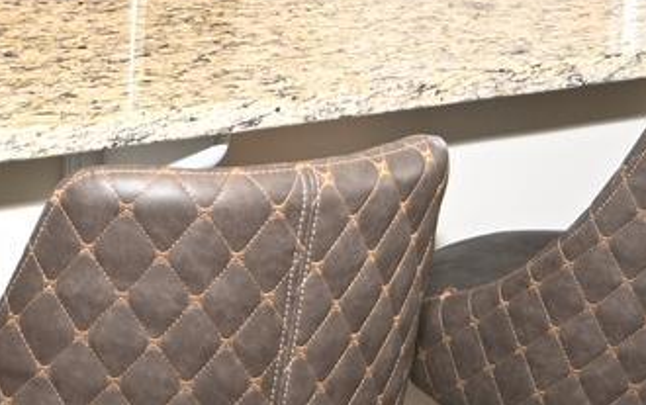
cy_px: -43
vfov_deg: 12.7
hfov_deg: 20.1
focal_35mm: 101
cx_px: 57
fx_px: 1780
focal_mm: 16
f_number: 2.8
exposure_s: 1/80
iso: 100
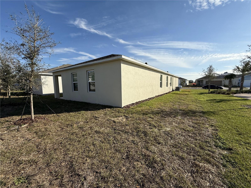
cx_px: 126
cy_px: 94
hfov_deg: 102.1
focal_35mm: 14
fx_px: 102
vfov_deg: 85.7
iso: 50
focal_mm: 2.22
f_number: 2.2
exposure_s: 1/3289
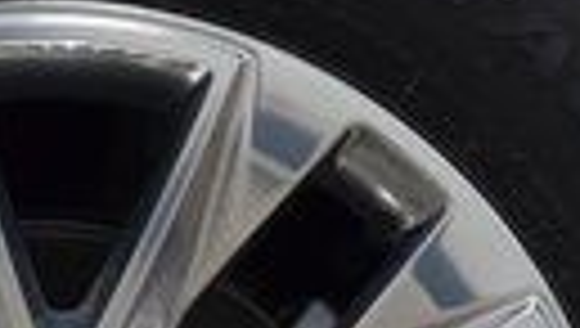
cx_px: 58
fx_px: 4559
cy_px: 532
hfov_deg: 7.3
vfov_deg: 4.1
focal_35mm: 296
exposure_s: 1/60
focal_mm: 38
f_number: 5.6
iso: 1600
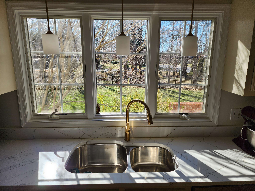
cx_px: 128
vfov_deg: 58.9
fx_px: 169
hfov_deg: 73.9
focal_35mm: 23
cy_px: 96
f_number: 1.8
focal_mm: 6.4
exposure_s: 1/180
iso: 16
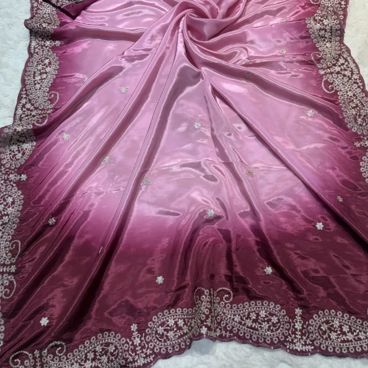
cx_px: 186
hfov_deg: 52.5
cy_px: 147
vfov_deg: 52.2
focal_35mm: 31
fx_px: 373
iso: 32
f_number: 1.6
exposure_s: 1/100
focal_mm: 5.96
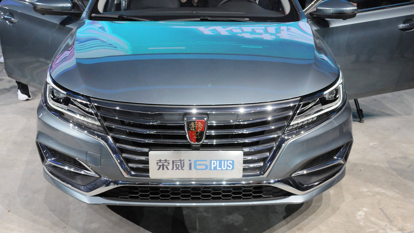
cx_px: 204
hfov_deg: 46.8
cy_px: 99
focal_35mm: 44
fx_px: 478
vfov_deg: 27.4
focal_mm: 27
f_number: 5.6
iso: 2000
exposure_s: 1/125
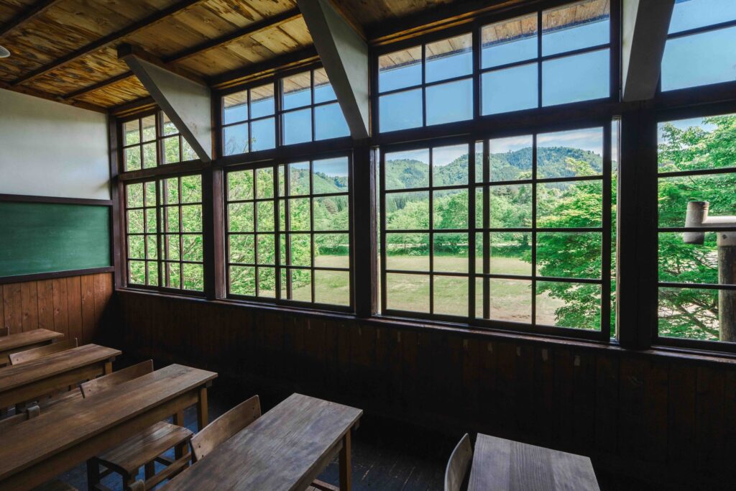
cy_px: 246
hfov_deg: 96.7
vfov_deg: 73.8
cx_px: 368
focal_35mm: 16
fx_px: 327
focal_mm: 16
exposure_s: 1/125
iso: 400
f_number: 10
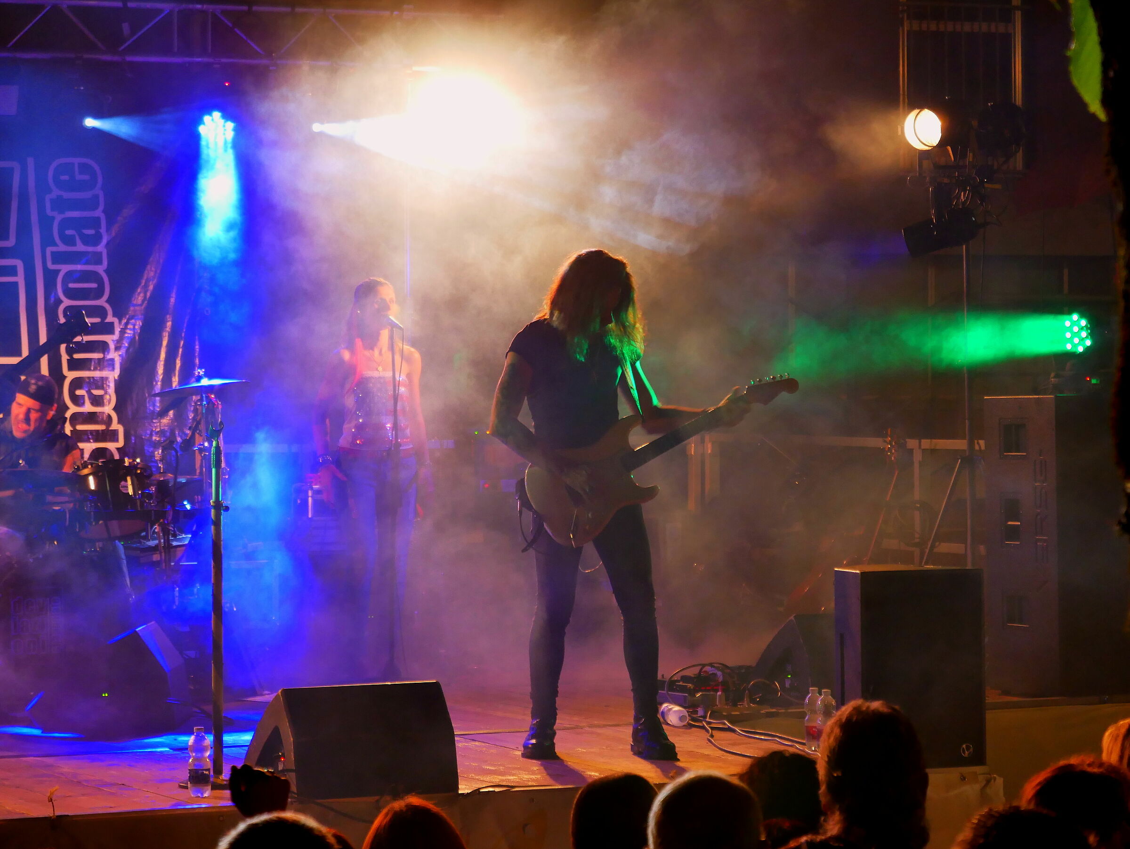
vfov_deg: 12.4
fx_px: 3919
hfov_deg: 16.4
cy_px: 424
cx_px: 565
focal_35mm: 120
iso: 800
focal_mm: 60
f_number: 4
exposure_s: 1/60
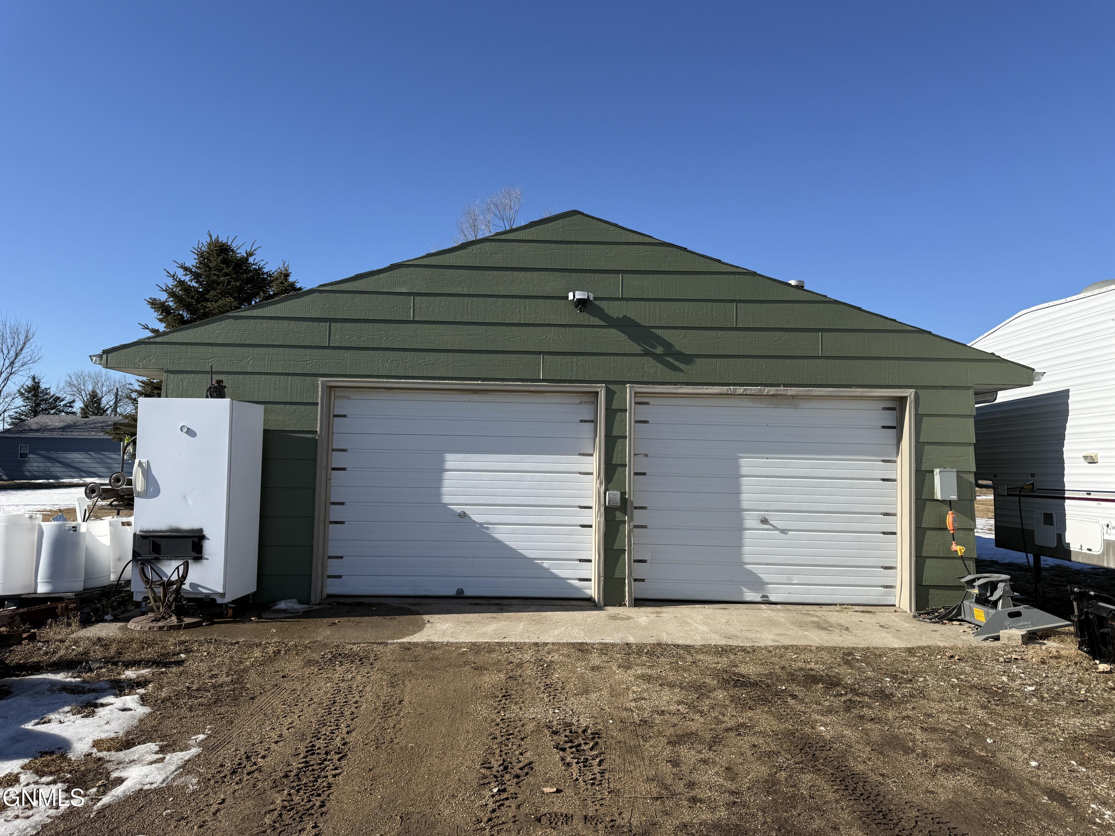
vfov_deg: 56.8
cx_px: 558
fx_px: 773
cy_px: 418
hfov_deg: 71.6
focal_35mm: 24
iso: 80
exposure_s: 1/4975
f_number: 1.78
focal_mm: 6.76
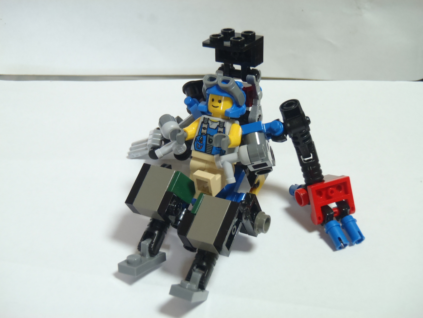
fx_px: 684
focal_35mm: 56
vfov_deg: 26.1
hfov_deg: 34.3
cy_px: 159
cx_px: 212
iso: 250
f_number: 5.1
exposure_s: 1/4
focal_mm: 10
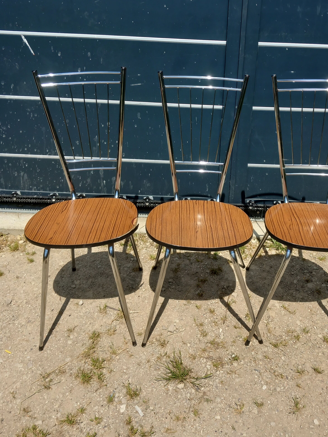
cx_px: 206
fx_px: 442
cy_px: 156
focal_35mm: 35
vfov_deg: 51.9
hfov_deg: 40.4
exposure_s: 1/483
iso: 20
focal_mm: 4
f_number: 1.8
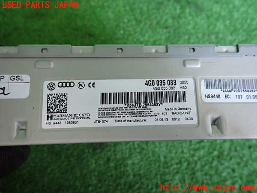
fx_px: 186
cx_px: 128
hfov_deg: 69.4
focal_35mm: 25
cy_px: 96
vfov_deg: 54.9
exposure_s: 1/30
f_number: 2
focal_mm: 4.5
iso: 320
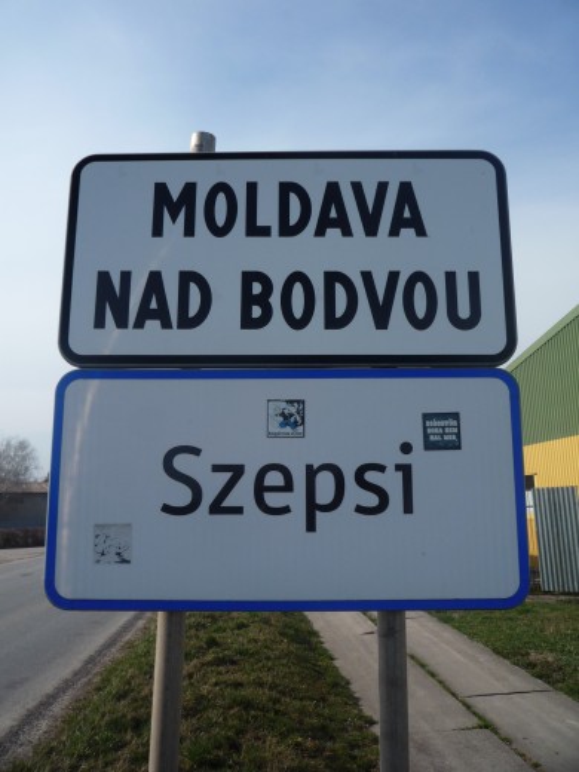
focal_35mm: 30
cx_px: 290
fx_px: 669
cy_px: 386
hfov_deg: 46.8
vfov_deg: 60.0
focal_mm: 5.2
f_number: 5.6
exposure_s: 1/400
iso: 100
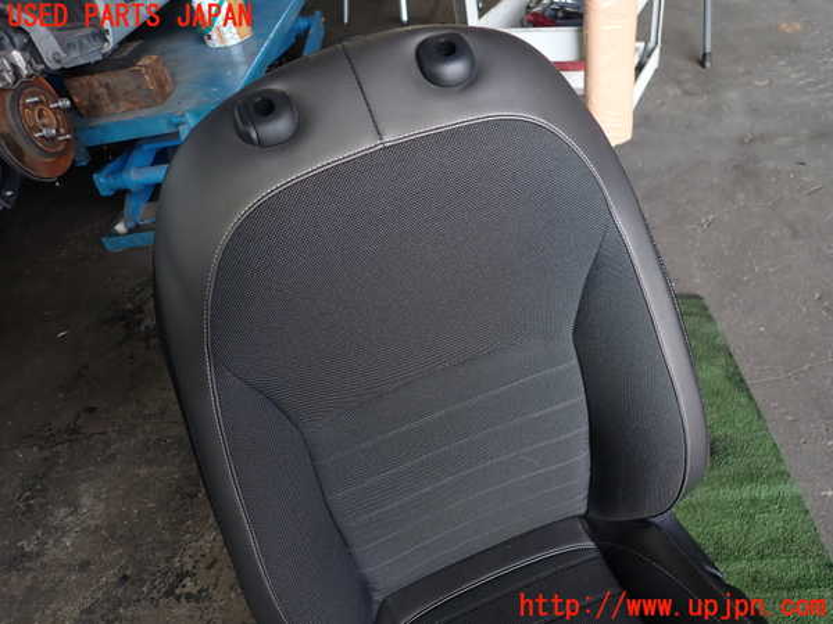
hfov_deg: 69.4
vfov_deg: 54.9
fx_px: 602
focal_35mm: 25
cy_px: 312
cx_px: 416
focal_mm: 4.5
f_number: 2
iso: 125
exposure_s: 1/60
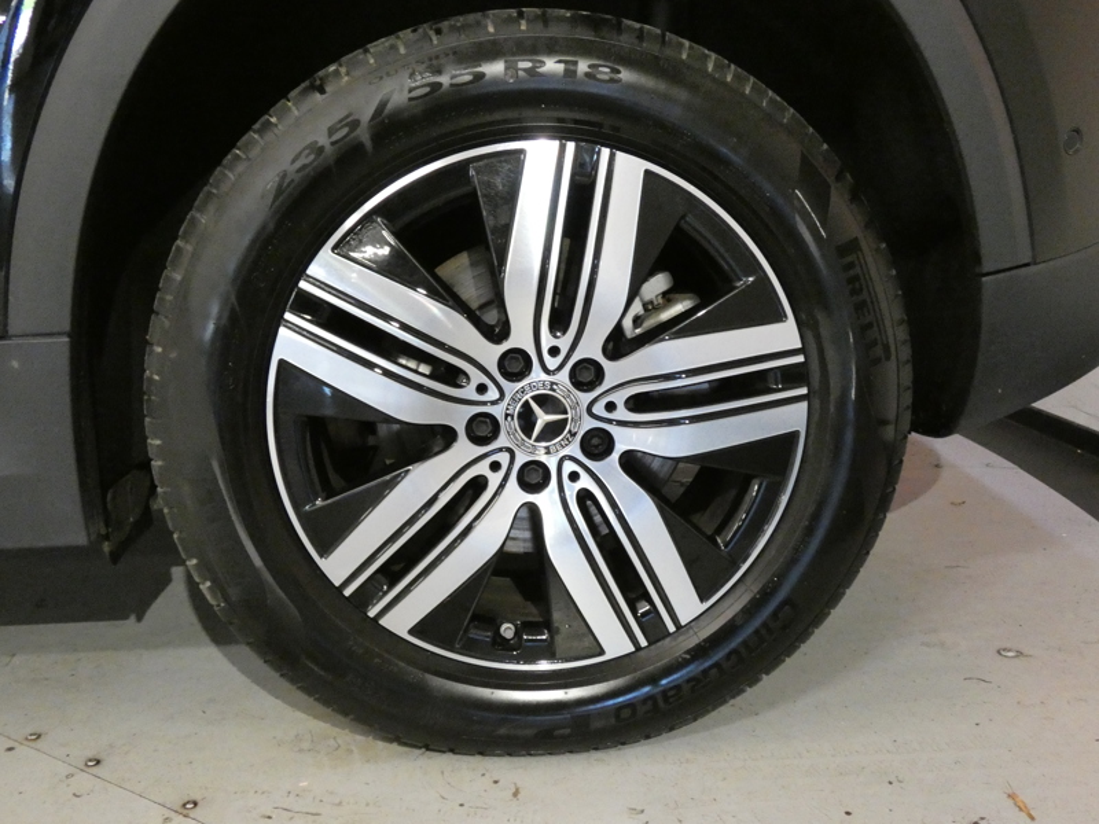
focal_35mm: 33
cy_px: 412
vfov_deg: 42.9
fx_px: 1048
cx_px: 550
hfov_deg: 55.4
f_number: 3.4
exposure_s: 1/60
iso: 1600
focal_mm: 6
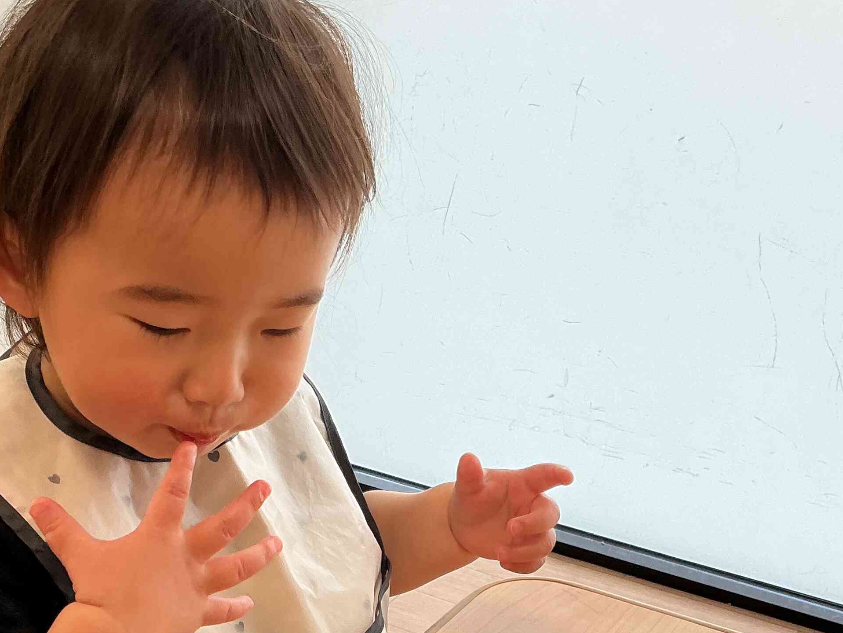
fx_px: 1486
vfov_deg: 23.6
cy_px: 533
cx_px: 327
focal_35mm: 61
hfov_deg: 31.6
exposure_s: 1/120
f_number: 1.8
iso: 20
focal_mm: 3
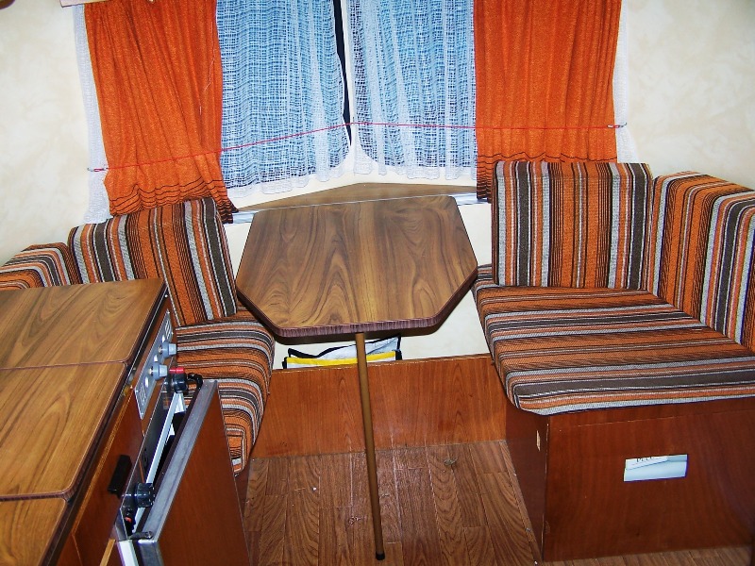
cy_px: 283
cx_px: 378
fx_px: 829
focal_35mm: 38
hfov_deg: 49.0
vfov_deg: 37.7
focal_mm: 6.3
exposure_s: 1/60
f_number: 2.8
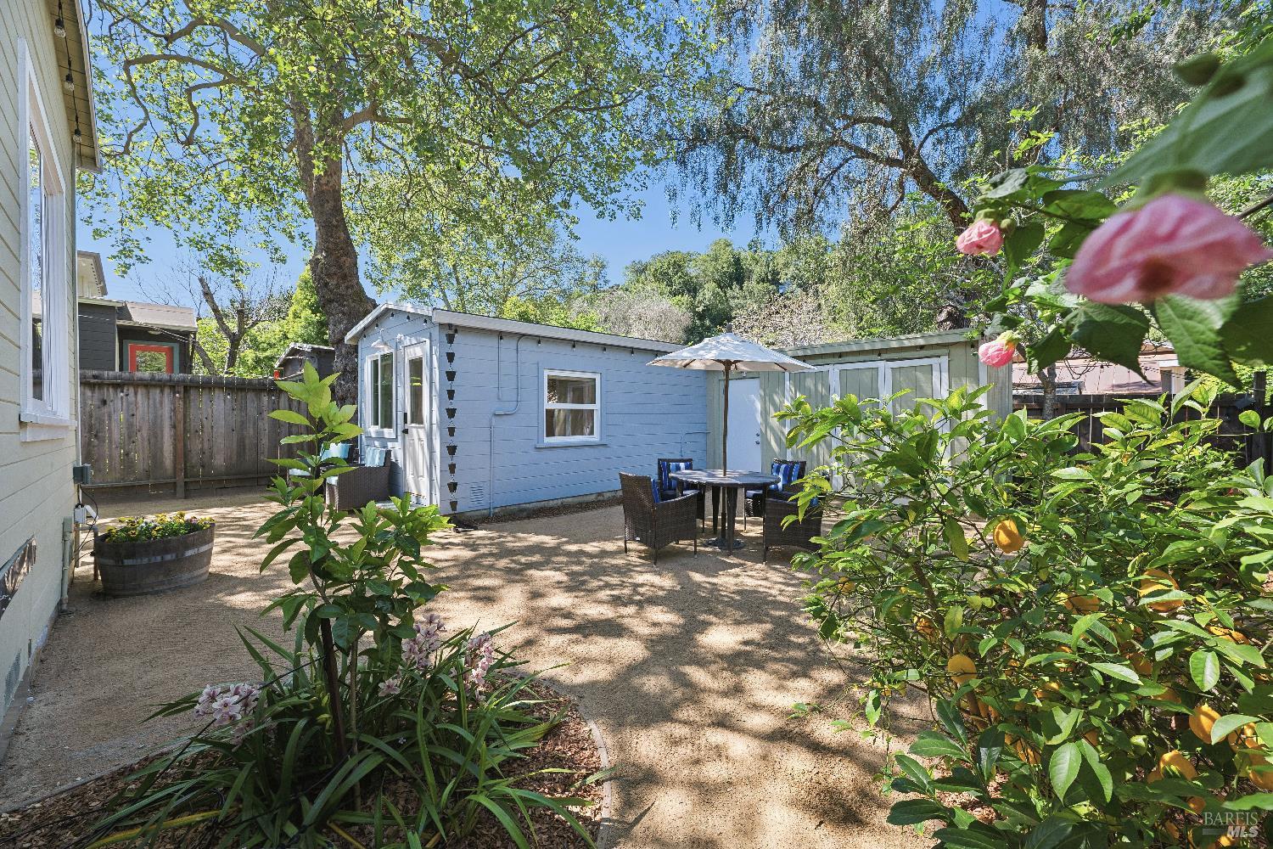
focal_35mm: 14
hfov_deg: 104.3
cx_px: 636
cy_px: 424
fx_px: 495
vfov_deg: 81.2
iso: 200
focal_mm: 14
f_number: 8
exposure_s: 1/160
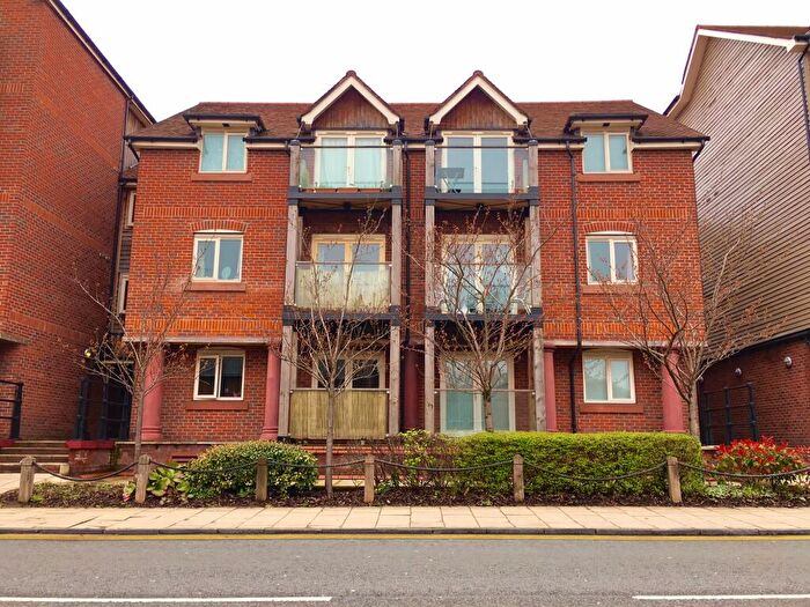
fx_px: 679
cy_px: 304
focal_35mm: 29
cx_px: 405
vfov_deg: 48.2
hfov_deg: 61.7
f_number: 2.2
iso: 25
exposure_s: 1/348
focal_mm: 4.15
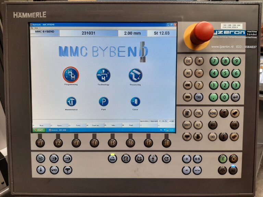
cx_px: 132
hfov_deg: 67.3
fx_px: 198
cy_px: 98
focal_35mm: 26
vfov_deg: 53.1
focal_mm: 3.92
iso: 200
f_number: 1.7
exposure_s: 1/50
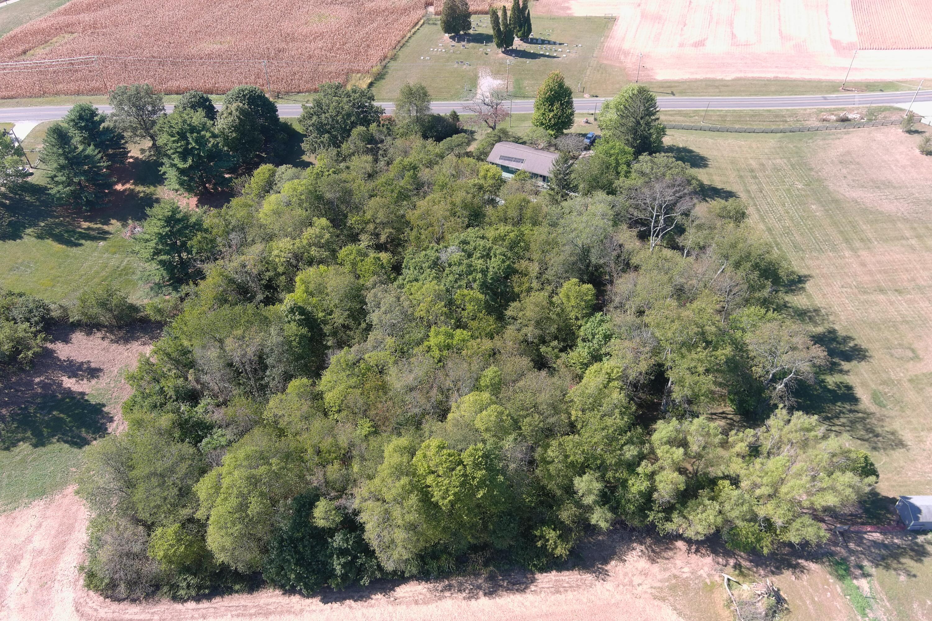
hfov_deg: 63.7
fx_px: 751
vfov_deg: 45.0
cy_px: 310
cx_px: 466
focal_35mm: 29
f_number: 2.8
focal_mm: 10.57
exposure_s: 1/400
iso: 100
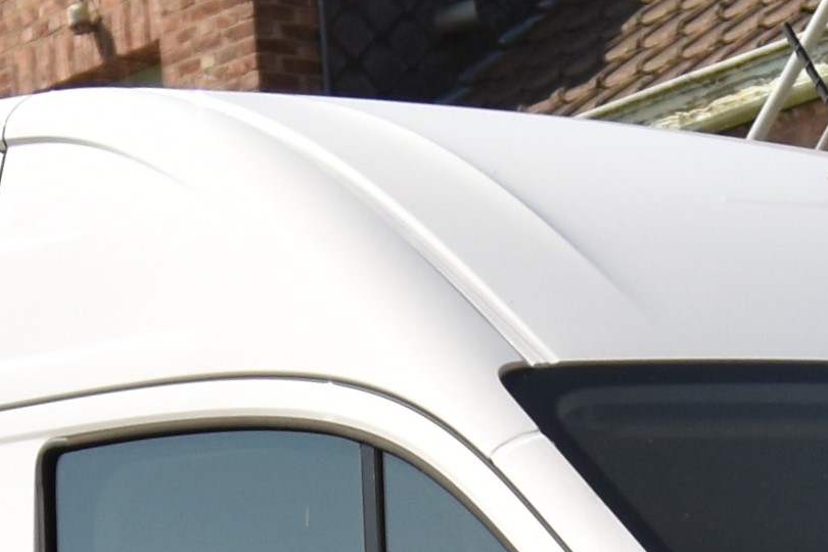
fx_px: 4531
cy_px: 1066
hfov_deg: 10.4
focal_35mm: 197
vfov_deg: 6.8
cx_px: 461
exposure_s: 1/4000
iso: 250
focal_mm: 20
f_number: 3.2
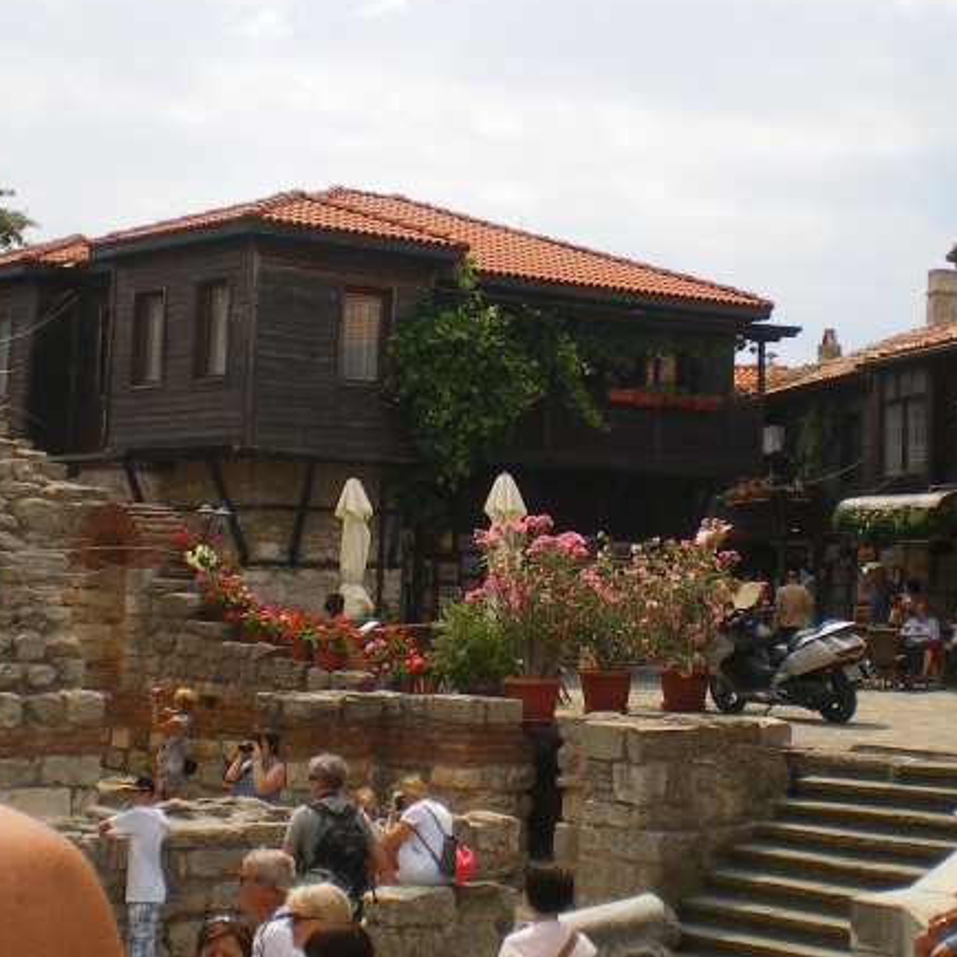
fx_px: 2064
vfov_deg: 26.0
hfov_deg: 26.0
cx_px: 579
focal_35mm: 66
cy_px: 362
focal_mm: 6.3
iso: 50
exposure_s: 1/500
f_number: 4.6
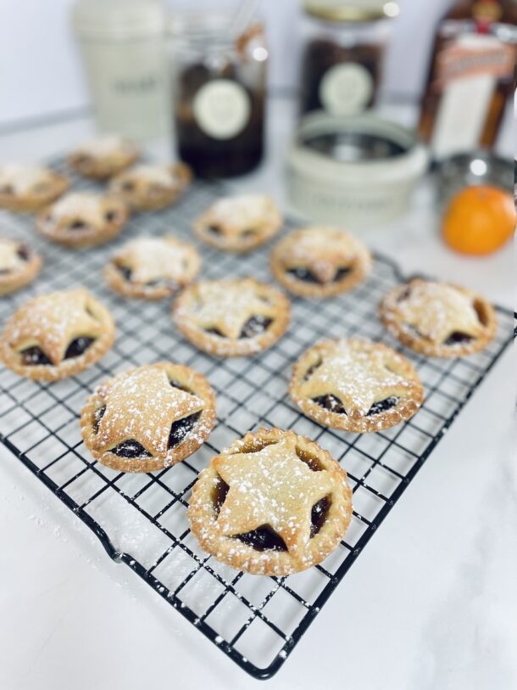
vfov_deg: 67.3
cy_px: 345
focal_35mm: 26
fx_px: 518
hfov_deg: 53.1
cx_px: 258
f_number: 1.6
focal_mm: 4.2
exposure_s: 1/60
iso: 320
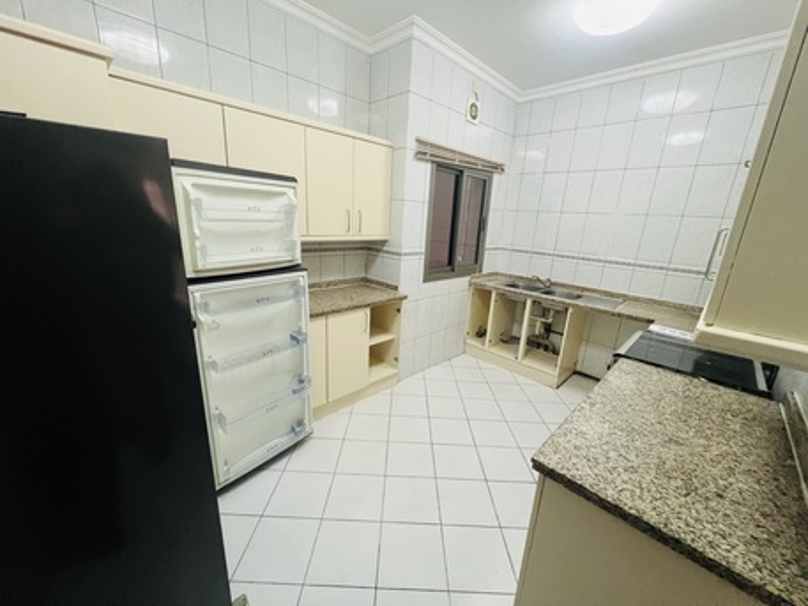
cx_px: 404
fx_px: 304
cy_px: 303
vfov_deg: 89.9
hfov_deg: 106.2
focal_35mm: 13
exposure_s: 1/50
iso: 500
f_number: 1.8
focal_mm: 1.57
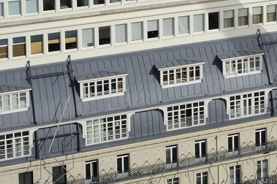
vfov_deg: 9.6
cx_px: 451
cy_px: -164
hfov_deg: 14.0
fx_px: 1038
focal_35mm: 135
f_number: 13
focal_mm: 32
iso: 200
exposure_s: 1/320
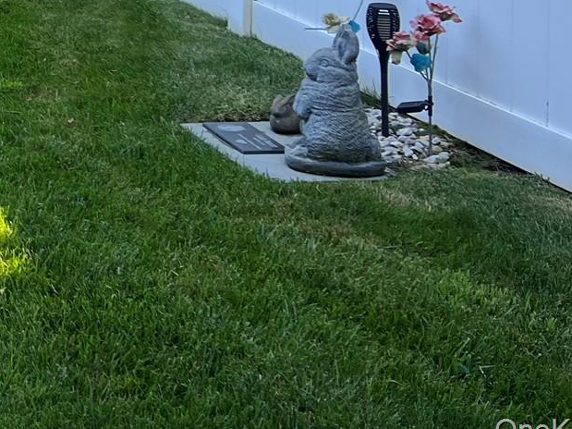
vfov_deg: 15.5
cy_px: -258
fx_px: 1421
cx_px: -263
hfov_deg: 20.0
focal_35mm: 86
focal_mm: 5.7
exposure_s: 1/588
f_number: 1.5
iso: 50
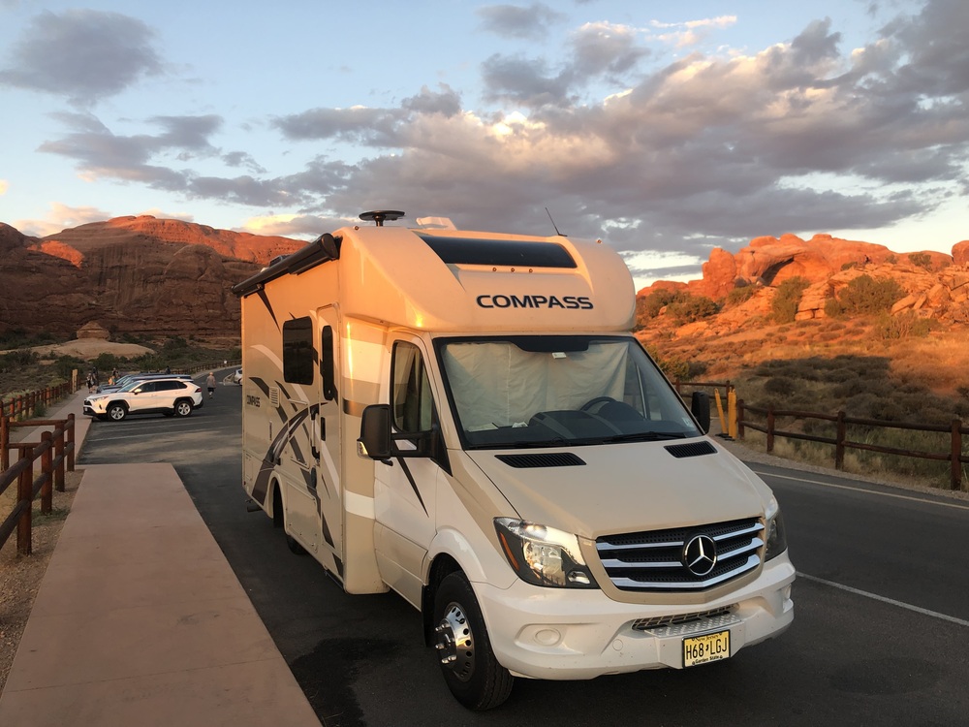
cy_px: 364
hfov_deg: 63.4
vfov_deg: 49.7
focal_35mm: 28
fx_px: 784
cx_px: 484
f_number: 1.8
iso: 40
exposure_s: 1/120
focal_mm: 4
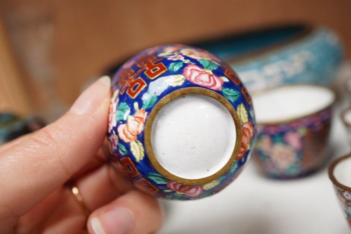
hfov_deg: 43.6
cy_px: 117
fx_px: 439
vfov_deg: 29.9
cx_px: 176
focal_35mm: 45
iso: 1250
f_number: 8
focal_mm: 30
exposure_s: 1/125
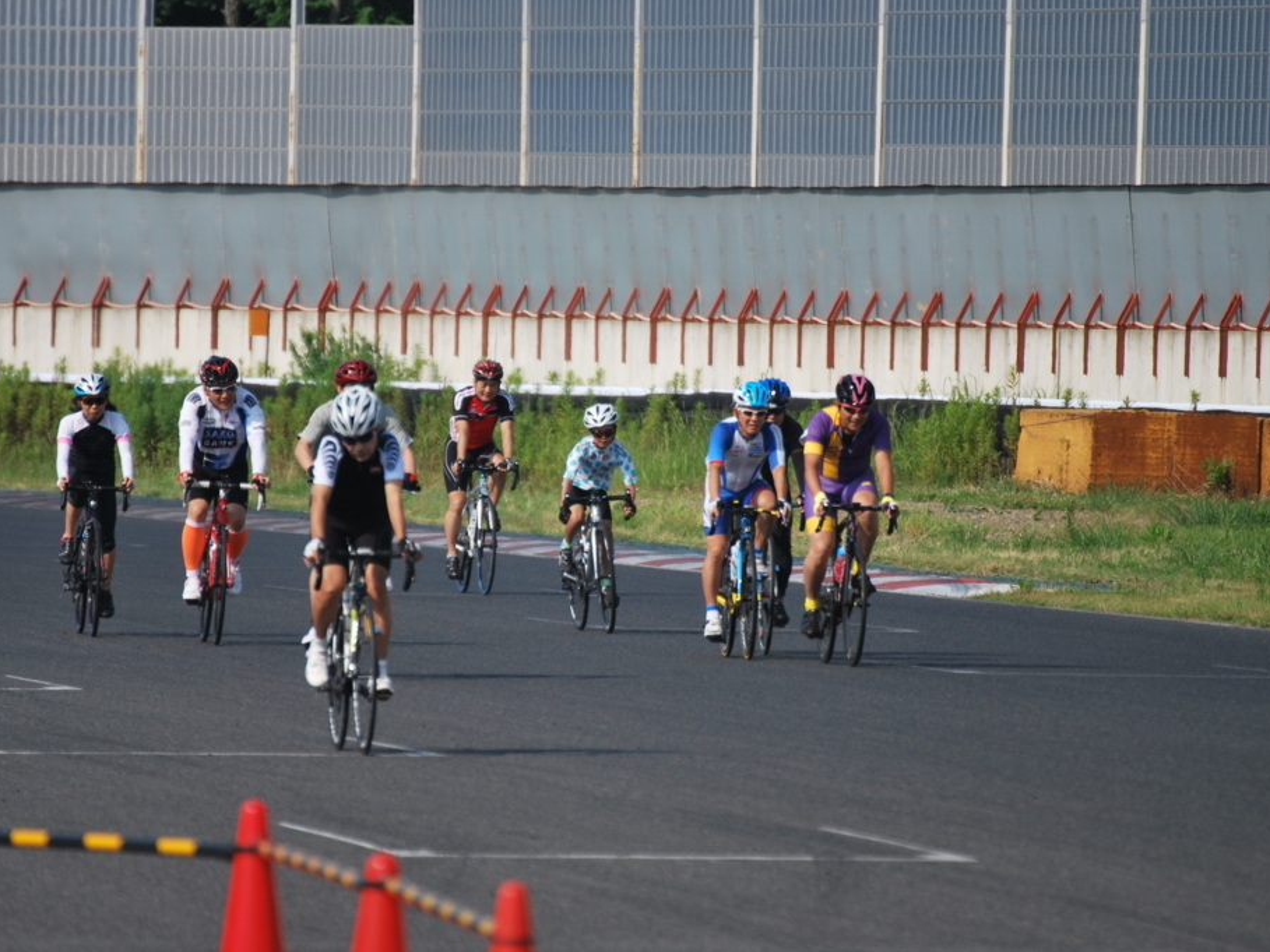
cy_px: 475
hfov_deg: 4.1
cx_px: 595
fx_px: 17906
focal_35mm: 488
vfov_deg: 3.0
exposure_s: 1/1000
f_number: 5.6
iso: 200
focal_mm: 300
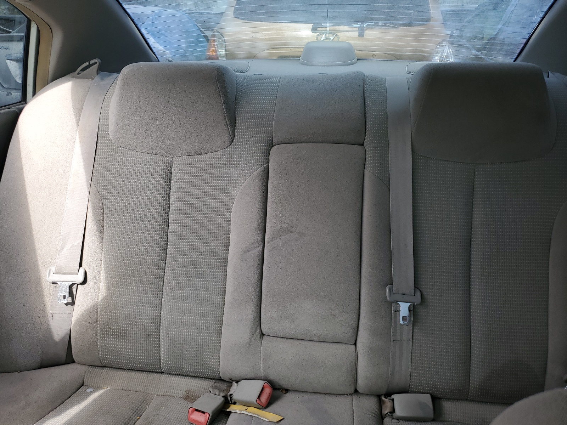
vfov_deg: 53.1
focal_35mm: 26
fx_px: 426
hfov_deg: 67.3
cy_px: 212
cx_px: 284
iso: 50
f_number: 1.5
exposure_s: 1/323
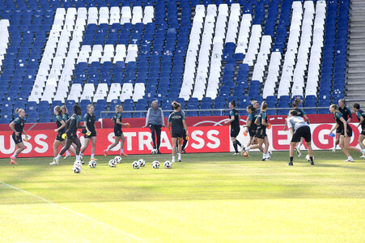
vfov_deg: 6.9
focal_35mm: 200
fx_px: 2026
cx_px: 182
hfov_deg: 10.3
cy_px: 122
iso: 800
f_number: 6.3
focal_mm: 200
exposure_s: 1/800
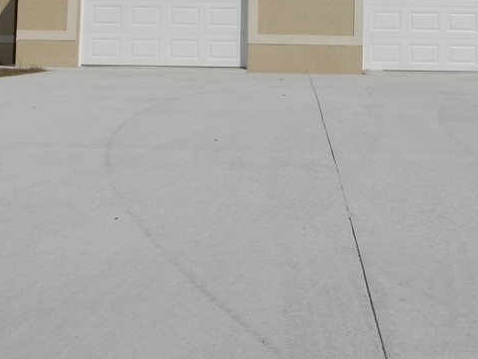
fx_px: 746
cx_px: 310
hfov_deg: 35.3
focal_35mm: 54
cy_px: 5
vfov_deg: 25.8
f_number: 4.8
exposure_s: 1/2000
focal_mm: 4.5
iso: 125
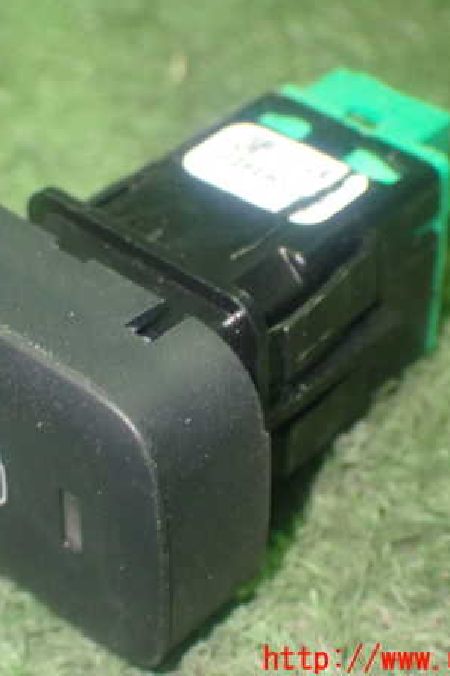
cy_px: 337
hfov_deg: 15.7
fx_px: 1634
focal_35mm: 87
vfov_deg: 23.4
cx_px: 151
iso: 800
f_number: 3.6
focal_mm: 11.09
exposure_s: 1/20
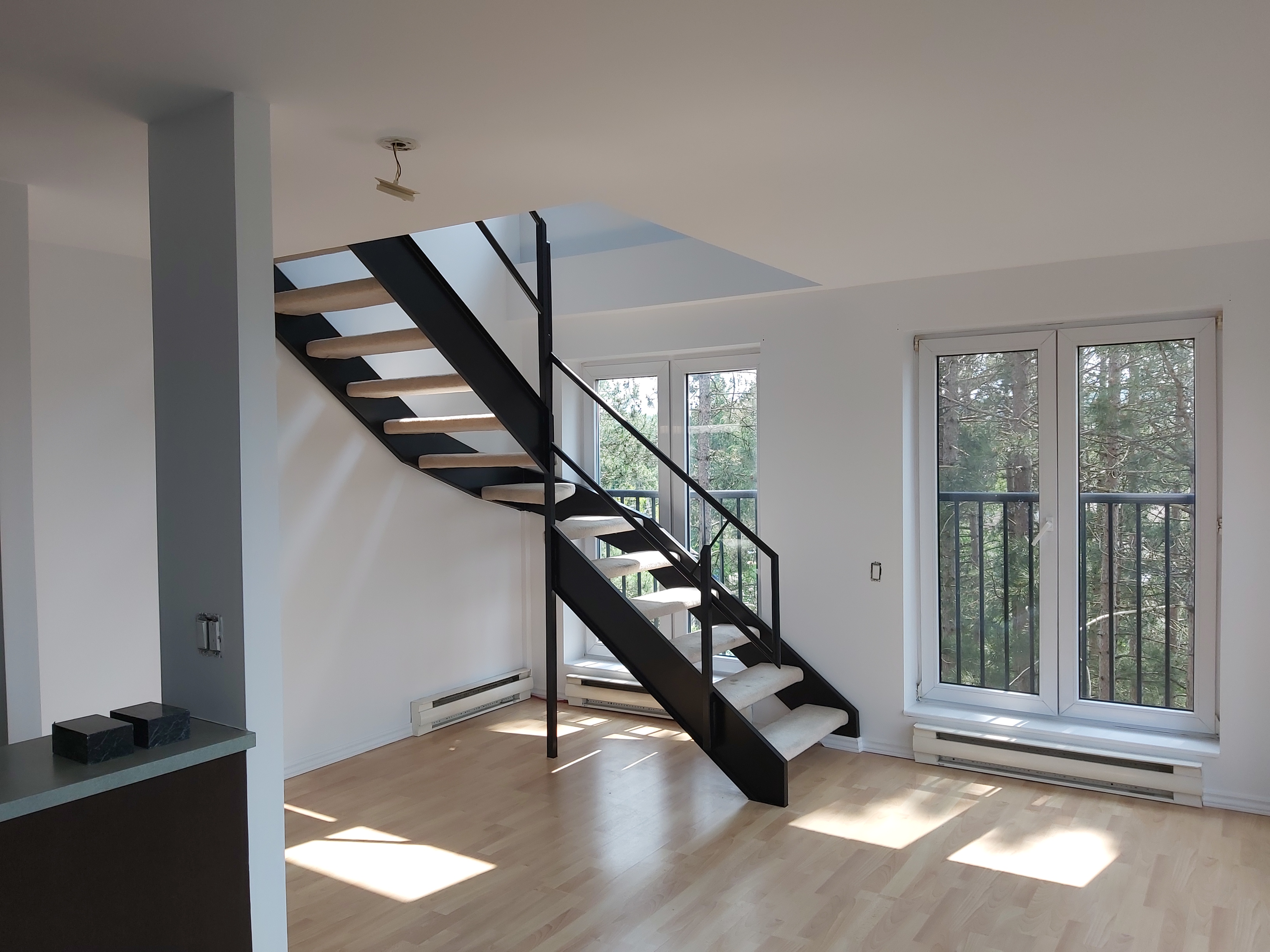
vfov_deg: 53.1
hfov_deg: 67.3
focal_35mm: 26
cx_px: 635
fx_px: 954
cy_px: 476
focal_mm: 3.92
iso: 64
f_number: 1.7
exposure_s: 1/263
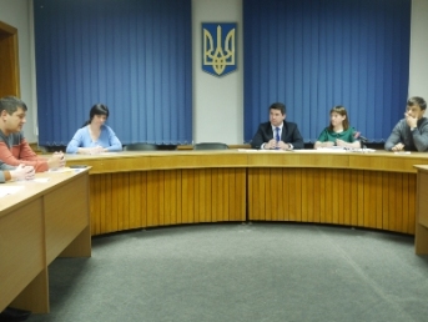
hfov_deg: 46.8
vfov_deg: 36.0
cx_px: 214
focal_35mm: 40
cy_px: 161
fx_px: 495
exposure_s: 1/6
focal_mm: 20
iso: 400
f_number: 3.2
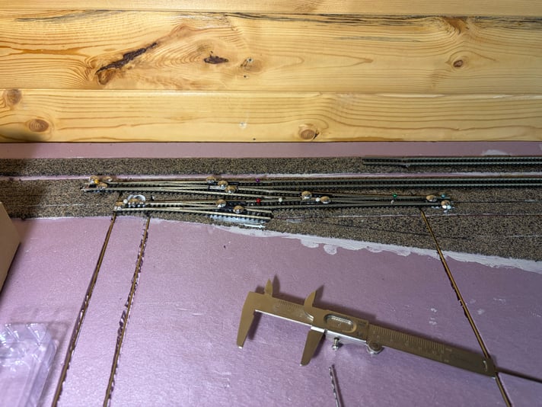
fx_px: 407
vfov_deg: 53.1
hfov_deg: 67.3
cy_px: 204
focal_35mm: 26
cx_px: 271
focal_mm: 5.96
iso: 125
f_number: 1.6
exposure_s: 1/60
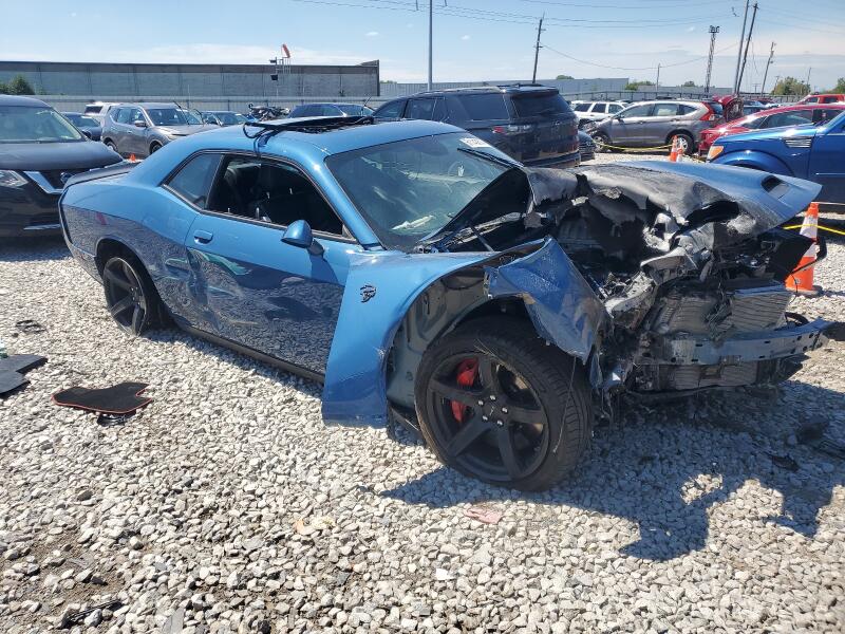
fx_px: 635
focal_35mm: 26
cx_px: 422
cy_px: 317
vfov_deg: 53.1
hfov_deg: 67.3
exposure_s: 1/3333
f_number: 1.5
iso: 50
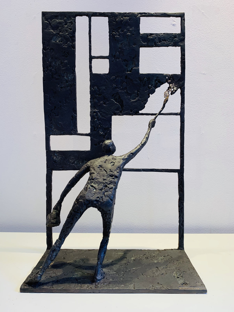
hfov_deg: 53.1
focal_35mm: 26
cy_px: 156
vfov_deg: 67.3
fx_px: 234
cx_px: 117
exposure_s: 1/100
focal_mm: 4.25
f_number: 1.8
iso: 64
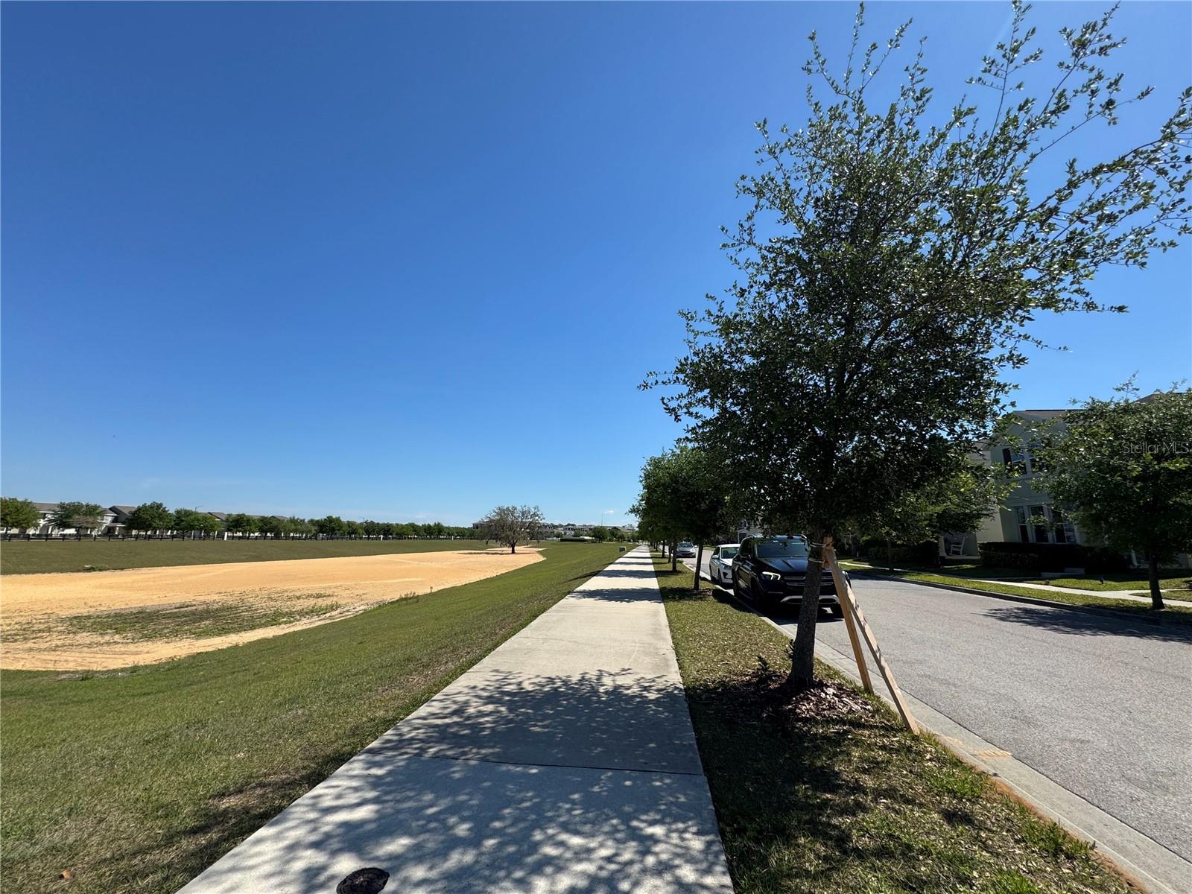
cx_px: 596
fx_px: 482
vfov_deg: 85.7
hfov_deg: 102.1
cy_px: 447
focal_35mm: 14
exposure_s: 1/2208
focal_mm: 2.22
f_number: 2.2
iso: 50
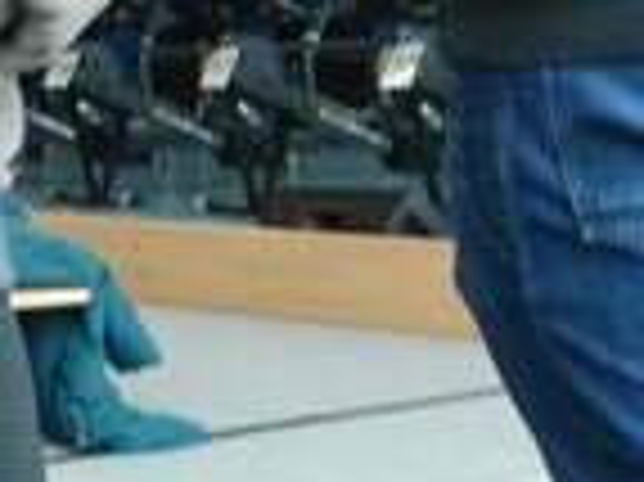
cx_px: -698
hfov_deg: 14.2
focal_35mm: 113
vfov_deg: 12.4
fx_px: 2101
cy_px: -250
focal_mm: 3
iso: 292
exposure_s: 1/33
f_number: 2
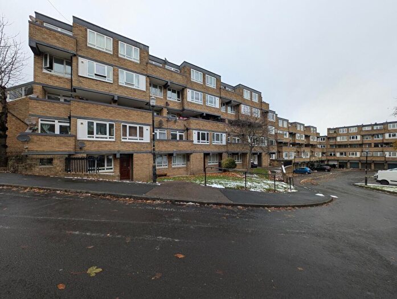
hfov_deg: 110.4
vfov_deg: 94.7
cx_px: 198
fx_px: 138
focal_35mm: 12
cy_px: 150
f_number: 1.95
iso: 41
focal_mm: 2.23
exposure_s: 1/256
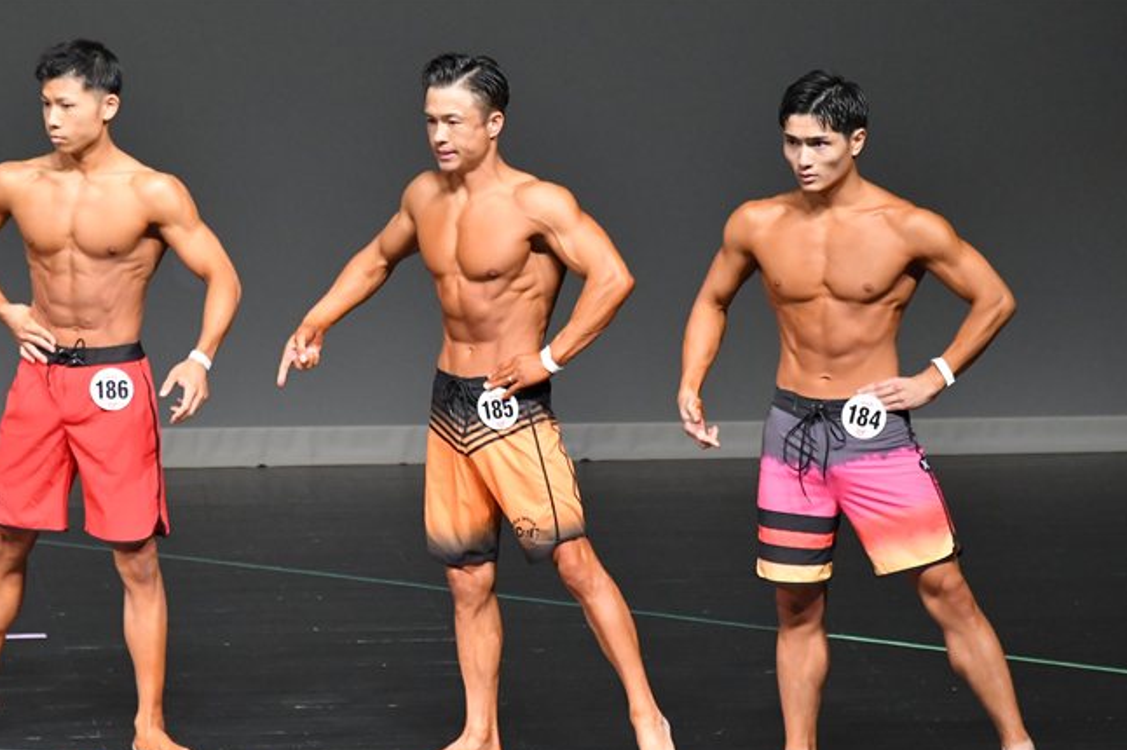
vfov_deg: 3.6
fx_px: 11827
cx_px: 559
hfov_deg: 5.5
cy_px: 441
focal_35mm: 378
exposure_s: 1/400
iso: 6400
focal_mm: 210
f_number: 5.6
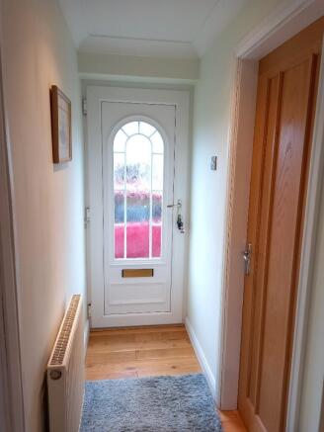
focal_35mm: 25
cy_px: 216
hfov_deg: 54.9
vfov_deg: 69.4
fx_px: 312
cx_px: 162
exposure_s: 1/33.3
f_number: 2
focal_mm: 4.6
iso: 200
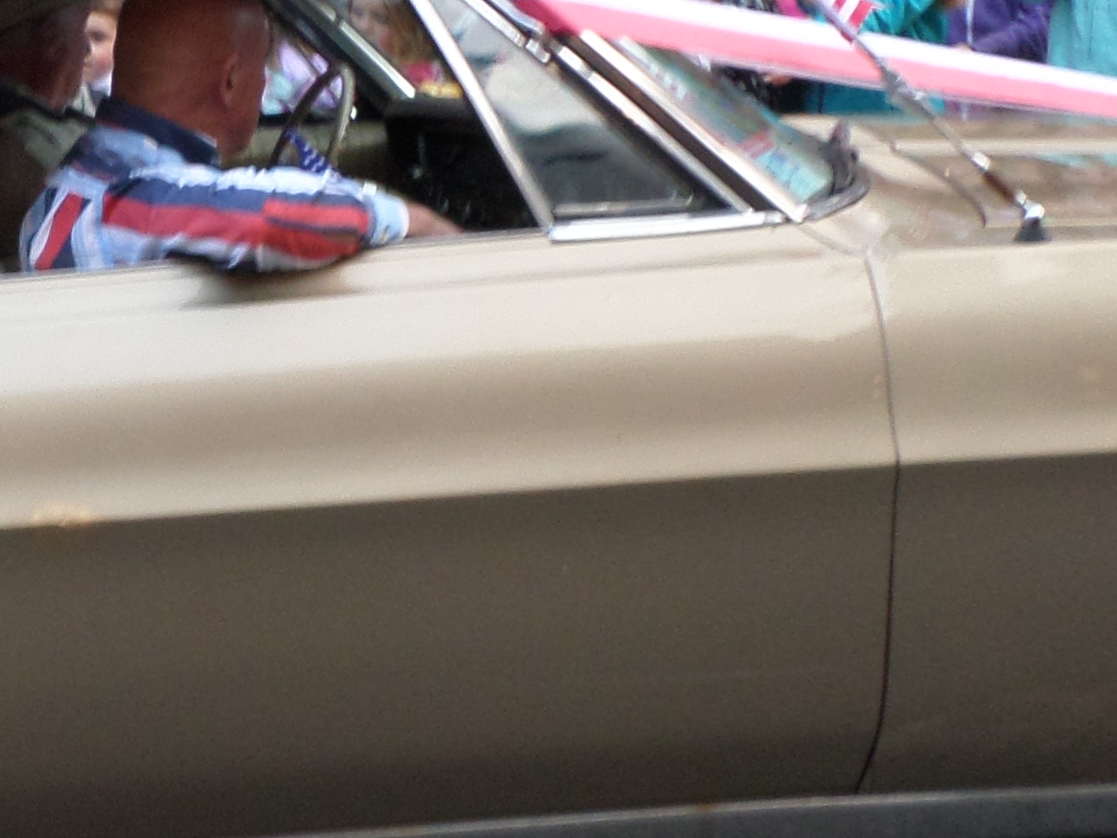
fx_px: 2872
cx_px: 51
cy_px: 312
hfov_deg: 21.4
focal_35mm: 89
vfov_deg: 16.6
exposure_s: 1/30
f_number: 2.5
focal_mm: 4.5
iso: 100
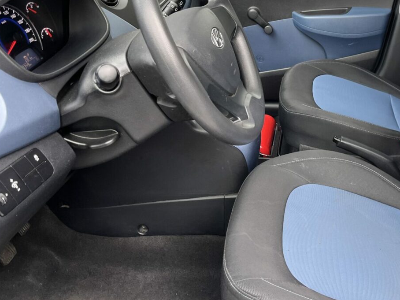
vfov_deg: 32.4
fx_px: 508
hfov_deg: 41.4
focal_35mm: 44
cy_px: 82
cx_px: 311
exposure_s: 1/104
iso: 125
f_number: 1.6
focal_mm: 5.1
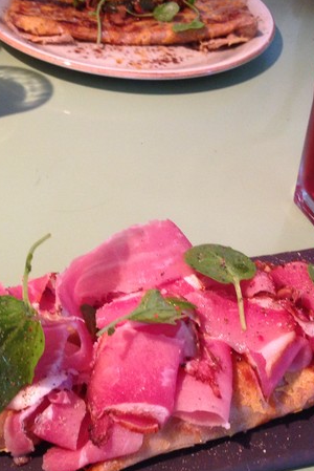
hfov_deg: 24.1
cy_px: 226
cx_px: 106
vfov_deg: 35.6
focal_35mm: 56
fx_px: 731
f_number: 2.4
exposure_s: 1/20
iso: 160
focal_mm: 4.12
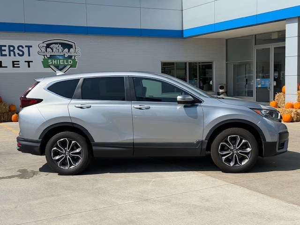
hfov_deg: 39.7
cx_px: 150
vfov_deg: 30.3
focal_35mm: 48
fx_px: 416
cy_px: 112
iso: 100
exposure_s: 1/7874
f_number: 1.78
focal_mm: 6.76
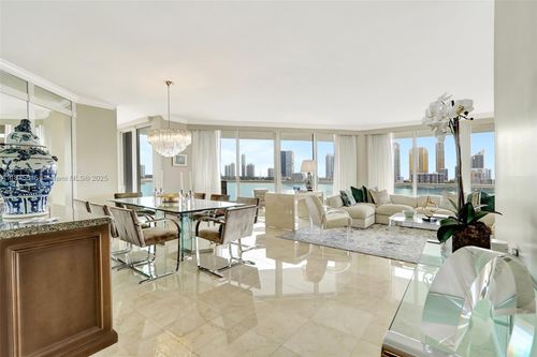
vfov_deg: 72.0
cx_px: 268
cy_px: 178
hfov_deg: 95.0
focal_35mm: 16
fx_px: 246
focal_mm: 16.5
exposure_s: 1/40
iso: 640
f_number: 13
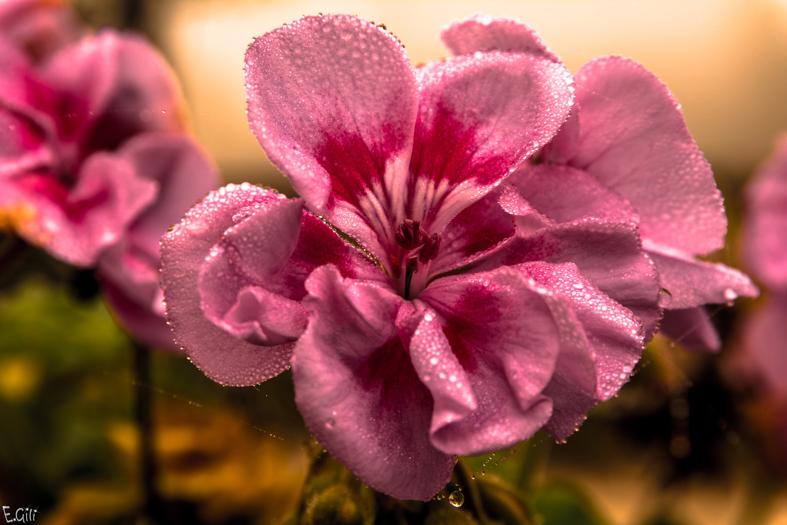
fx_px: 2295
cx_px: 394
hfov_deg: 19.5
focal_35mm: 105
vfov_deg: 13.0
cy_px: 262
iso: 100
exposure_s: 1/50
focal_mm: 70
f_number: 10
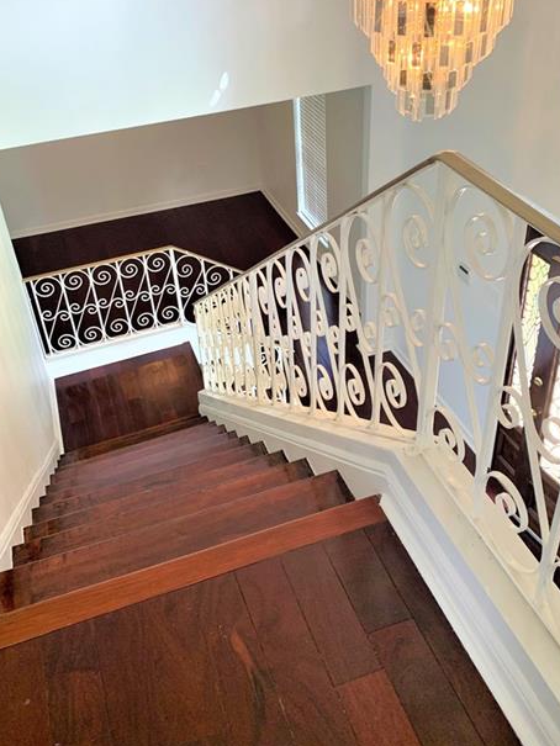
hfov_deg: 43.0
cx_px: 276
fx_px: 712
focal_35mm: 33
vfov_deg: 54.8
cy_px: 287
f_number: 1.8
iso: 80
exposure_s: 1/60
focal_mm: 4.25
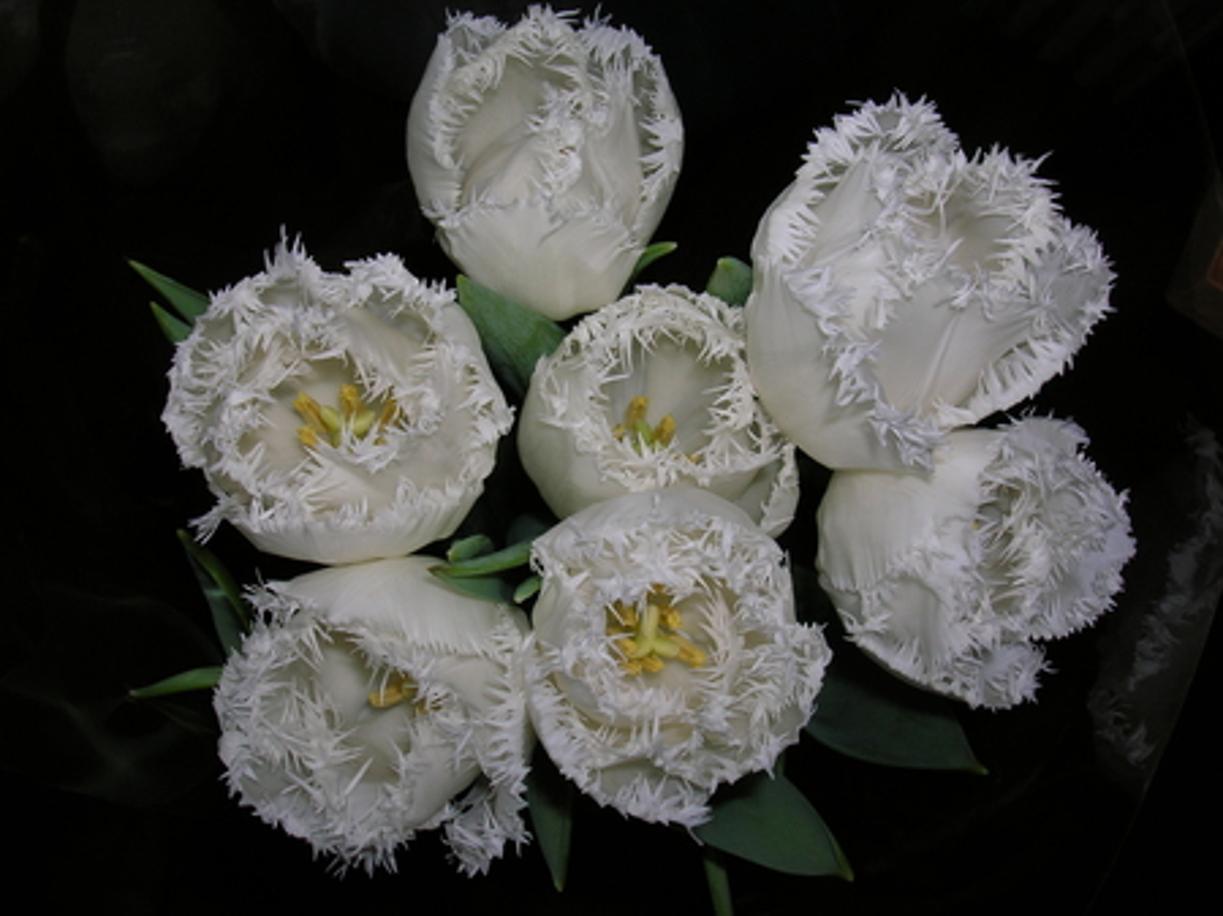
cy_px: 458
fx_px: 1342
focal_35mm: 38
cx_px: 612
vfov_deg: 37.7
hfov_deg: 49.0
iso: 50
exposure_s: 1/60.1
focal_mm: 6.4
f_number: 5
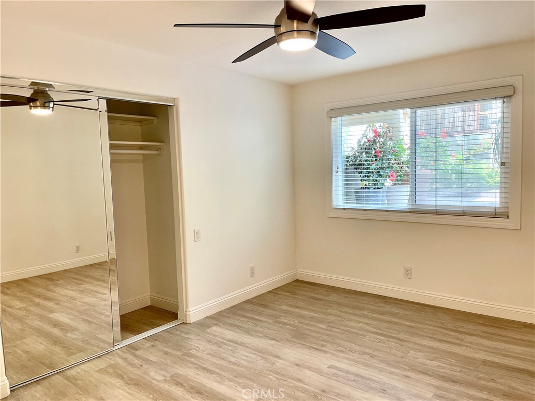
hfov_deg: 67.3
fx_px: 402
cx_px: 268
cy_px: 200
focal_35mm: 26
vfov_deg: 53.1
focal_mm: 5.1
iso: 125
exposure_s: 1/120
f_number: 1.6
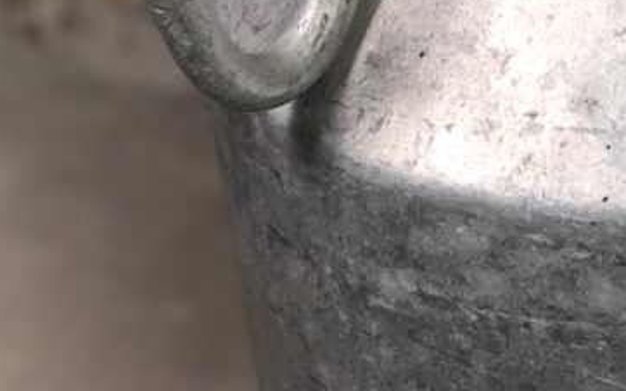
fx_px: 2661
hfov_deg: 13.3
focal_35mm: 156
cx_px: 602
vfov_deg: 8.4
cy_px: 170
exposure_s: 1/50
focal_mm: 6
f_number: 2.4
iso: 125
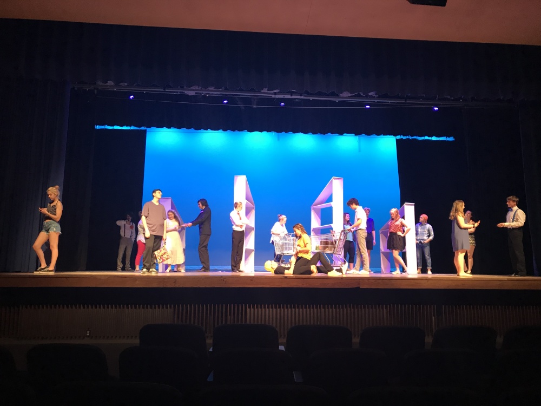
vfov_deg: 49.7
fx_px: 438
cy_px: 203
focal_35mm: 28
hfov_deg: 63.4
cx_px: 270
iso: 50
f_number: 1.8
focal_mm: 3.99
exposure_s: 1/15
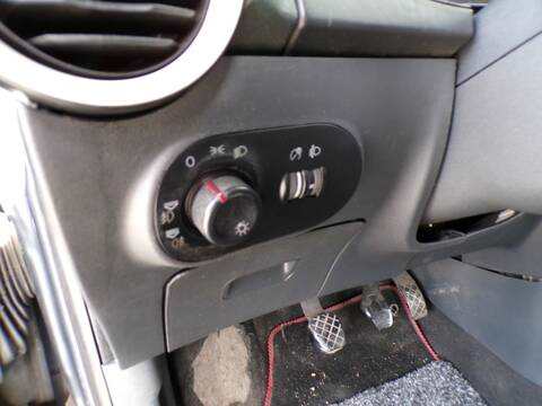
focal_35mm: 24
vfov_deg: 56.8
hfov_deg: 71.6
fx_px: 376
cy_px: 203
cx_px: 271
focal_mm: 4.3
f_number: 3
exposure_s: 1/17
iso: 260
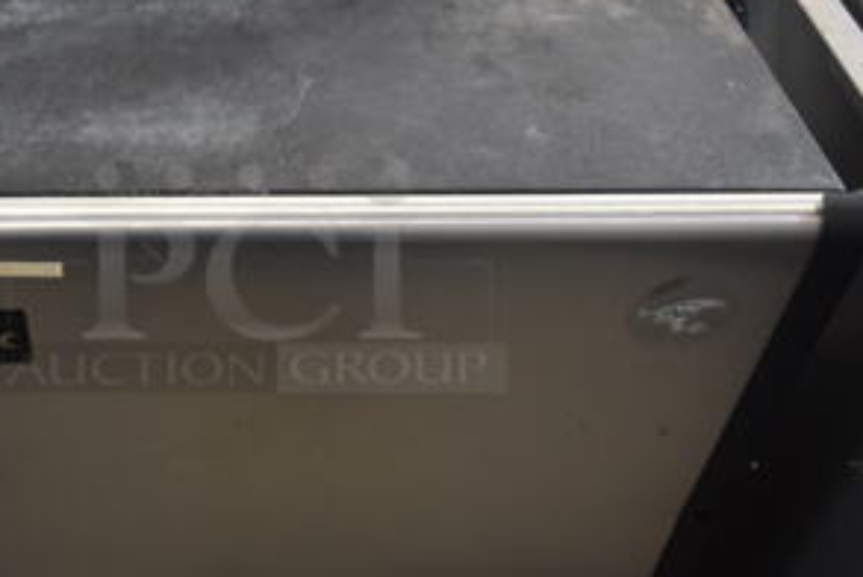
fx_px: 1056
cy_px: 271
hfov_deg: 43.5
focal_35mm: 44
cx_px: 250
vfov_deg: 30.6
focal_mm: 18
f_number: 4.5
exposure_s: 1/60
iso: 800
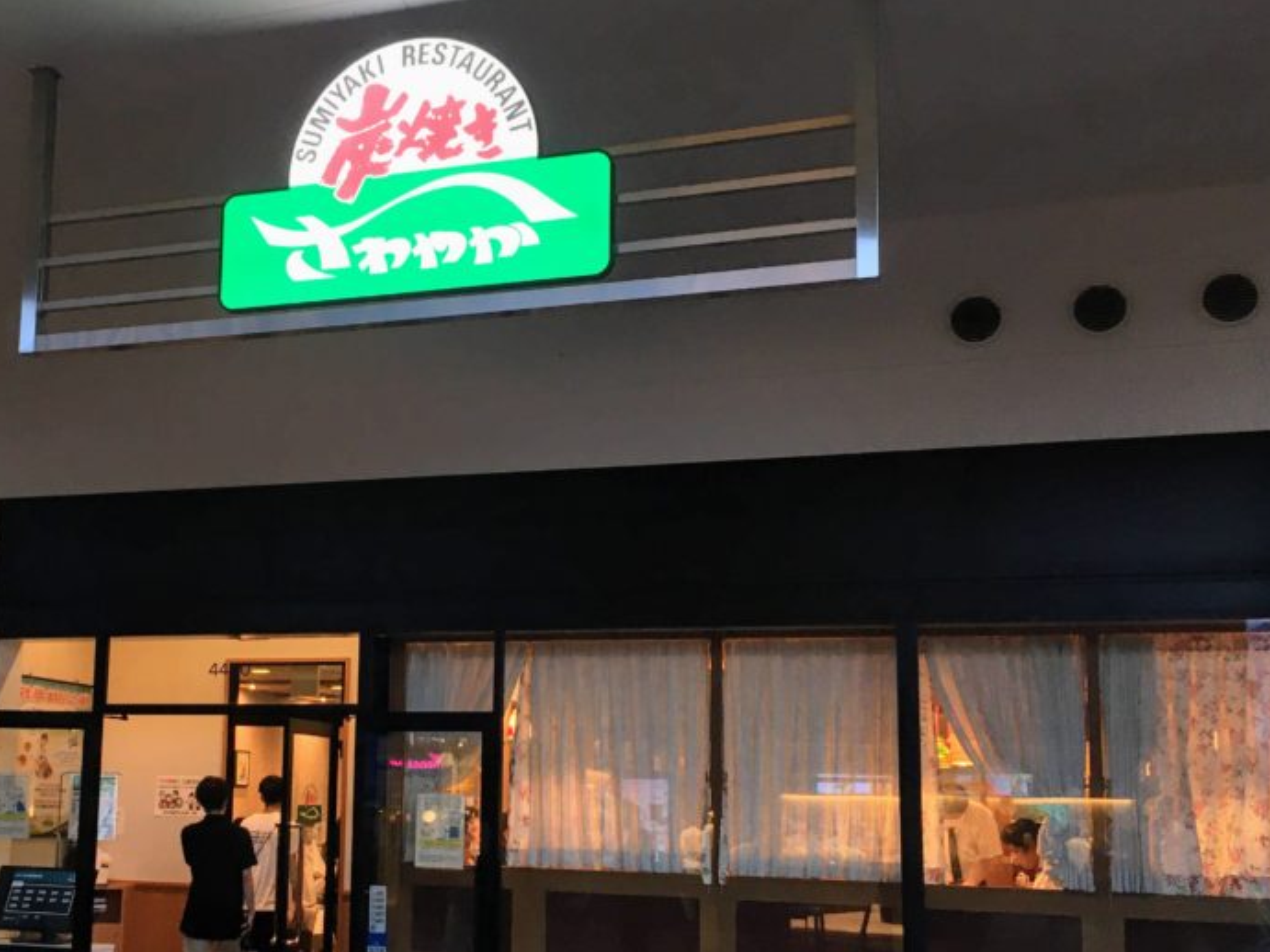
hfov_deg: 43.1
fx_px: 1577
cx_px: 403
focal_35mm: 43
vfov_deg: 33.5
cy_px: 570
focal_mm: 4.15
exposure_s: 1/30
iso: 25
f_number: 2.2
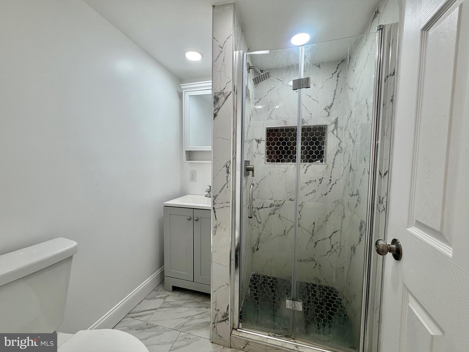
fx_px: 190
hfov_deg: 102.1
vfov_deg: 85.7
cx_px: 234
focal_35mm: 14
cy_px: 176
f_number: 2.2
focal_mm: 2.22
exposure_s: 1/120
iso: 80
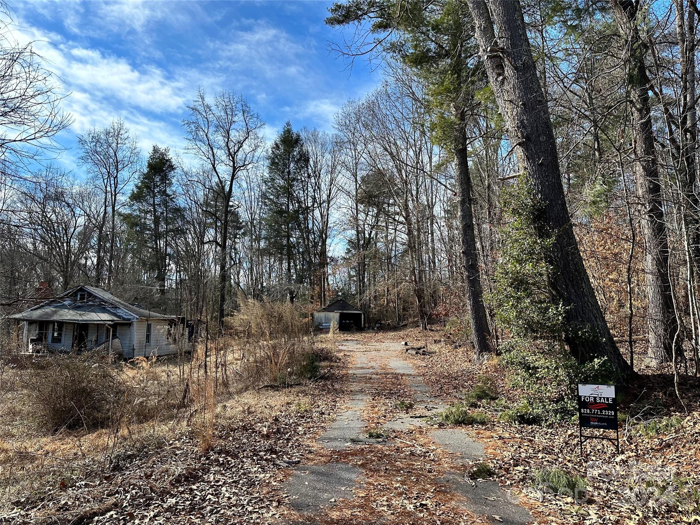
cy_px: 262
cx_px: 350
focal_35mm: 24
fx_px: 485
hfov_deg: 71.6
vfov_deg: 56.8
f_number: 1.78
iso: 80
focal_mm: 6.86
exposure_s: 1/2469
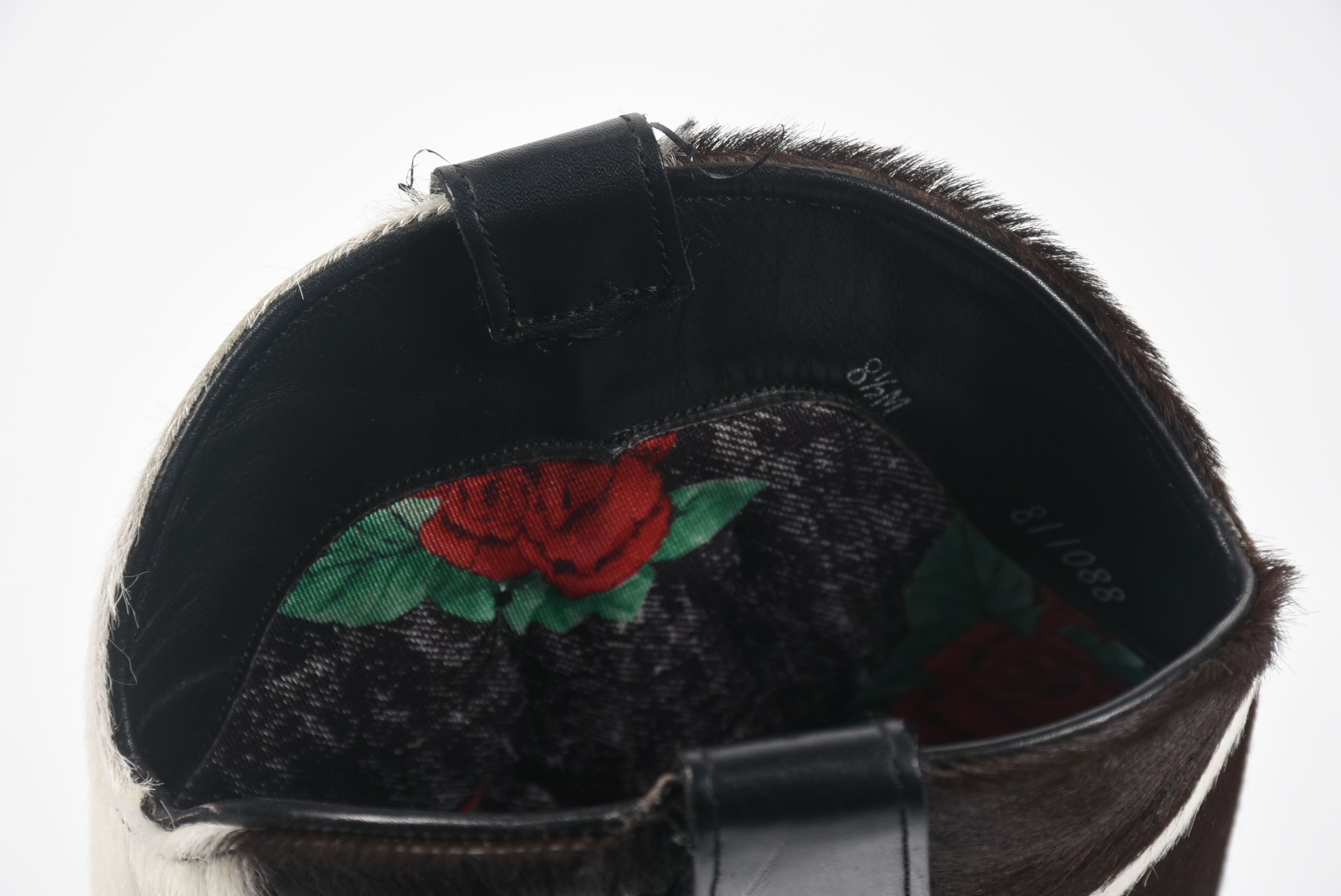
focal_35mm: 142
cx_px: 670
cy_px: 448
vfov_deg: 9.6
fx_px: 5312
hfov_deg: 14.4
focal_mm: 95
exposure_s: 1/125
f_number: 10
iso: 200
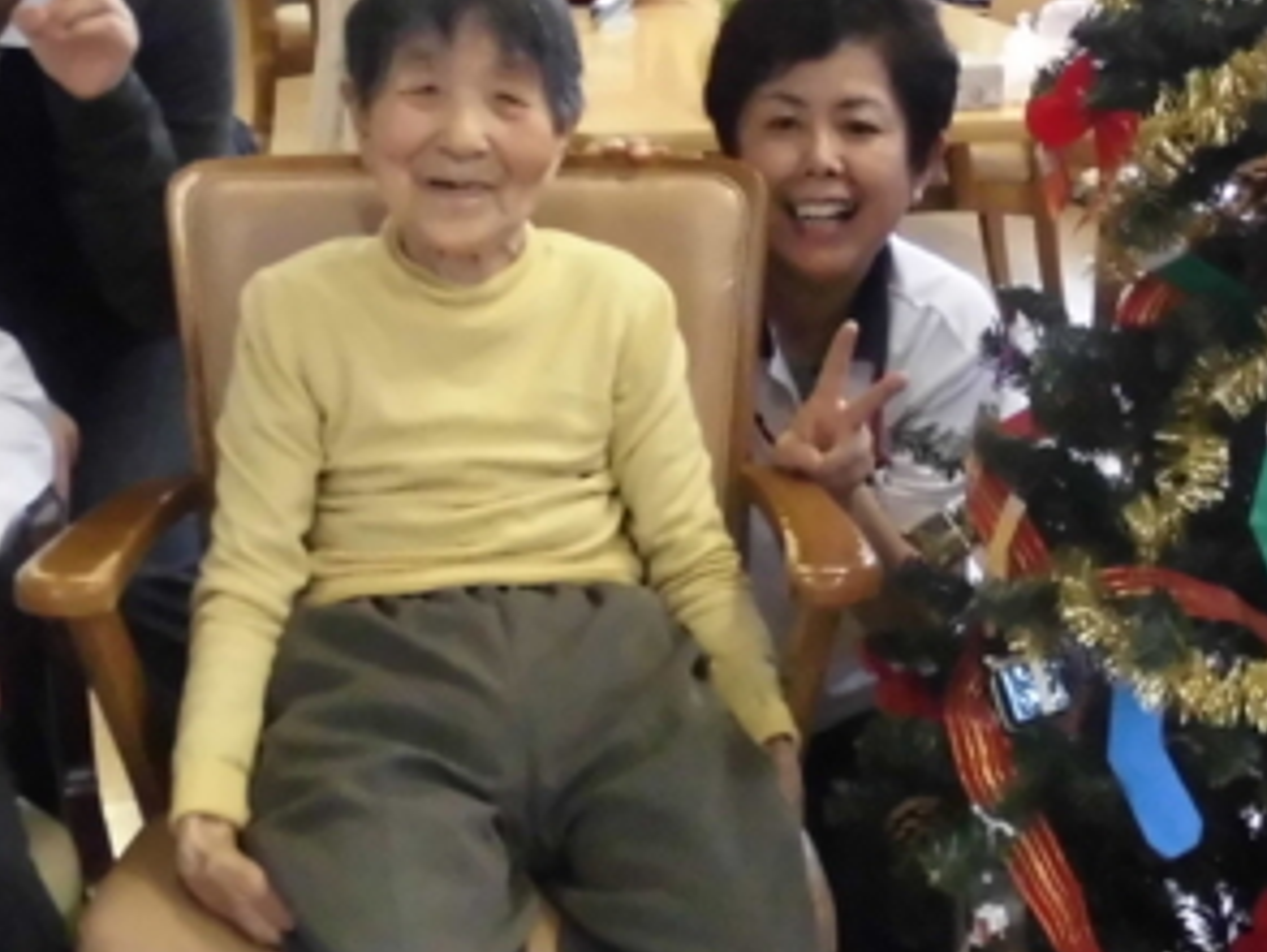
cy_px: 500
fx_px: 2491
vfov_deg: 21.6
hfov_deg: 28.2
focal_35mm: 68
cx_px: 927
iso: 800
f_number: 3
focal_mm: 4.5
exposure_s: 1/100
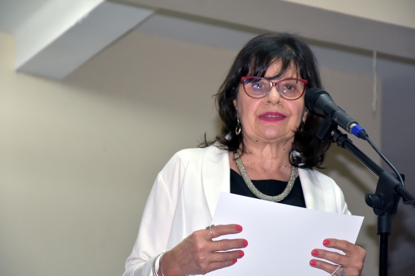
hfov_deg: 13.0
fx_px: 1821
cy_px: 134
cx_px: 212
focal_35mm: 158
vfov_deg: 8.7
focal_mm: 100
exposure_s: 1/100
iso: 800
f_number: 5.6
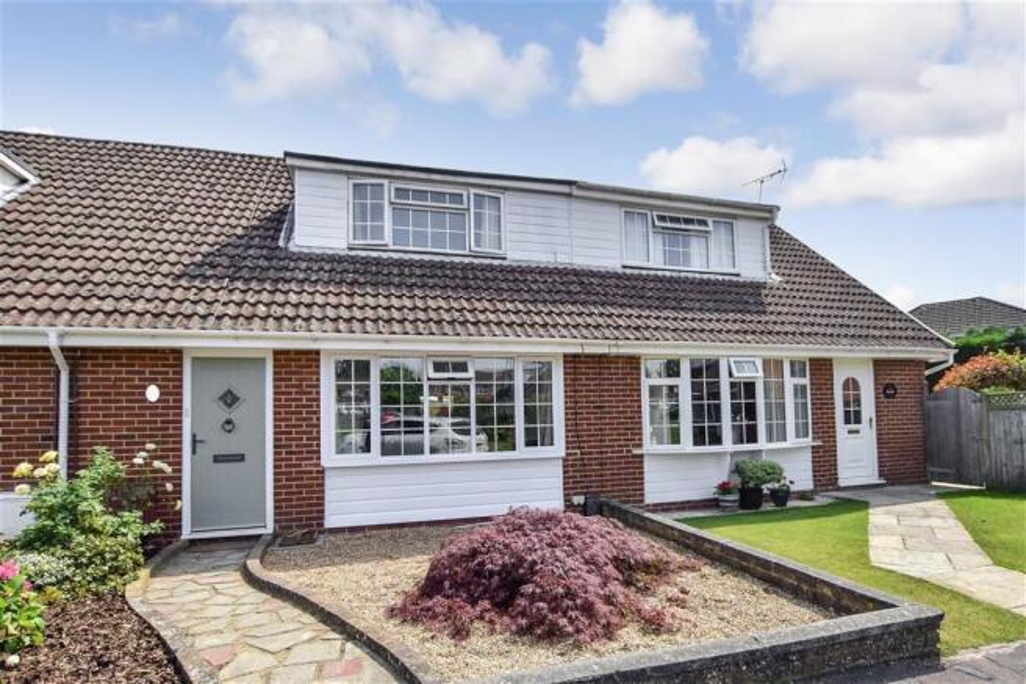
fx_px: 427
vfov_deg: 77.3
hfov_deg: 100.4
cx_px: 513
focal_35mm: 15
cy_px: 342
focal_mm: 10
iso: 500
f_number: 8
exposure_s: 1/1250
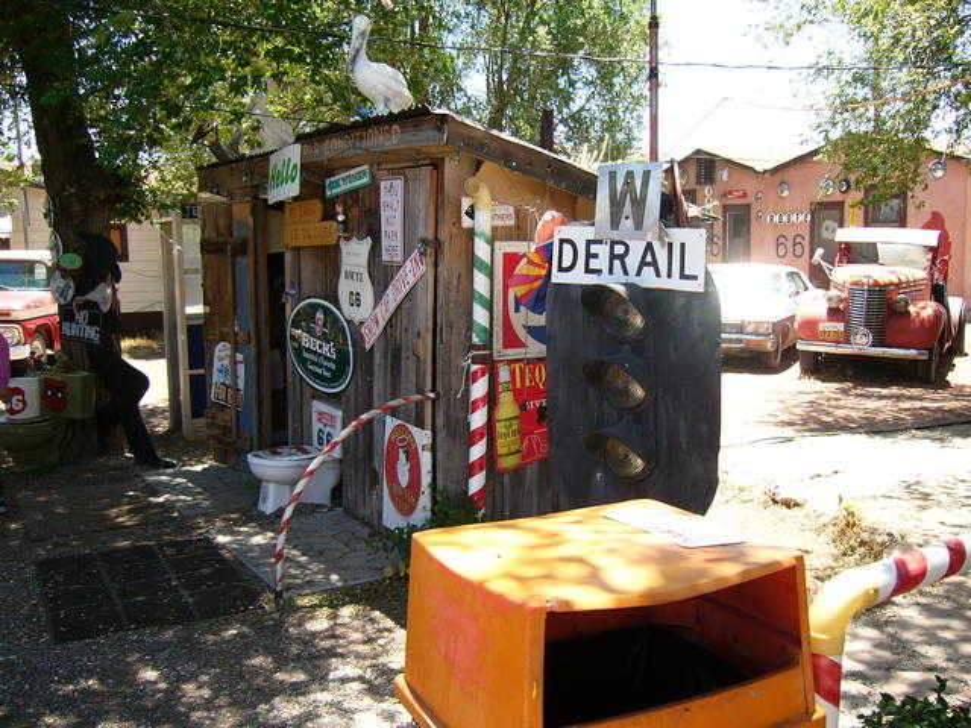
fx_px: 982
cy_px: 364
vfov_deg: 40.7
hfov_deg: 52.6
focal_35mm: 35
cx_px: 486
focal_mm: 5.8
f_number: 2.8
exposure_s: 1/160
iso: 50
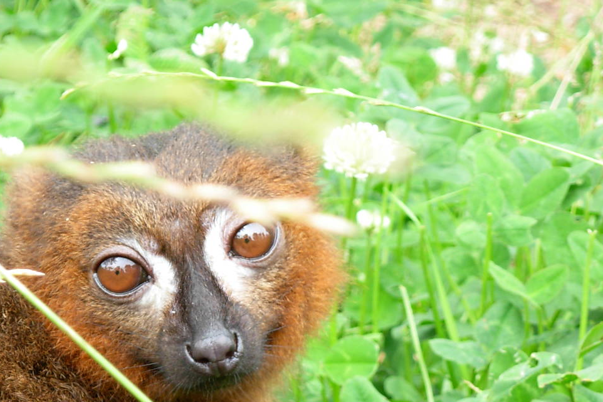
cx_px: 162
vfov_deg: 6.5
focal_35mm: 211
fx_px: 3533
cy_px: 336
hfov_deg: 9.7
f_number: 4.3
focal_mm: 20.2
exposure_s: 1/45.2
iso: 79
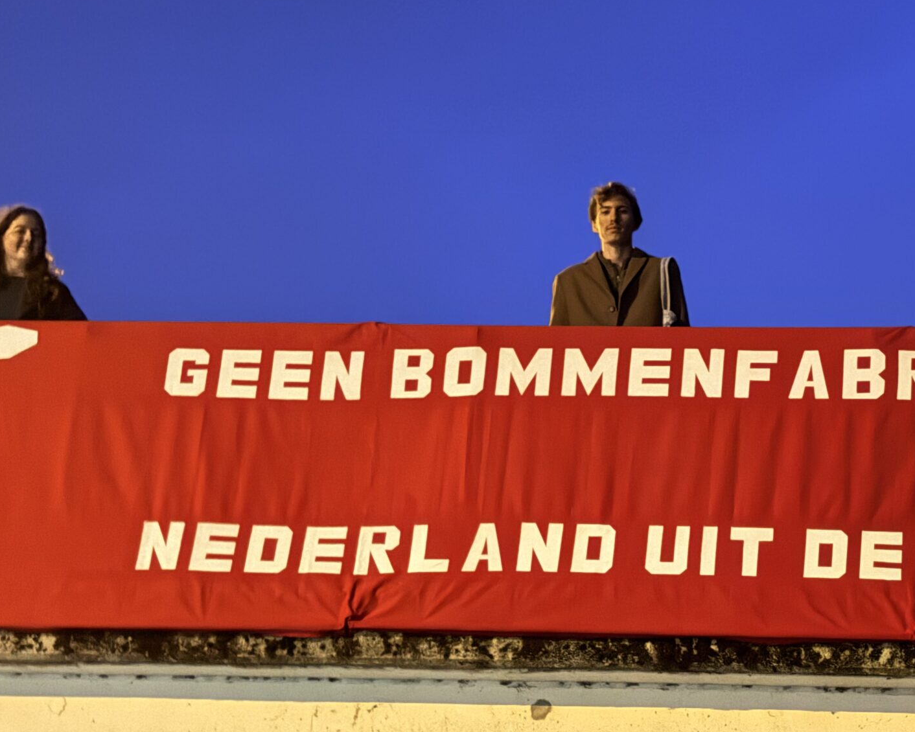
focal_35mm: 92
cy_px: 545
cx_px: 719
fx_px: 2492
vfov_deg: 16.6
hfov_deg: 20.6
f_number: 1.6
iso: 1000
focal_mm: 5.96
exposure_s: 1/9
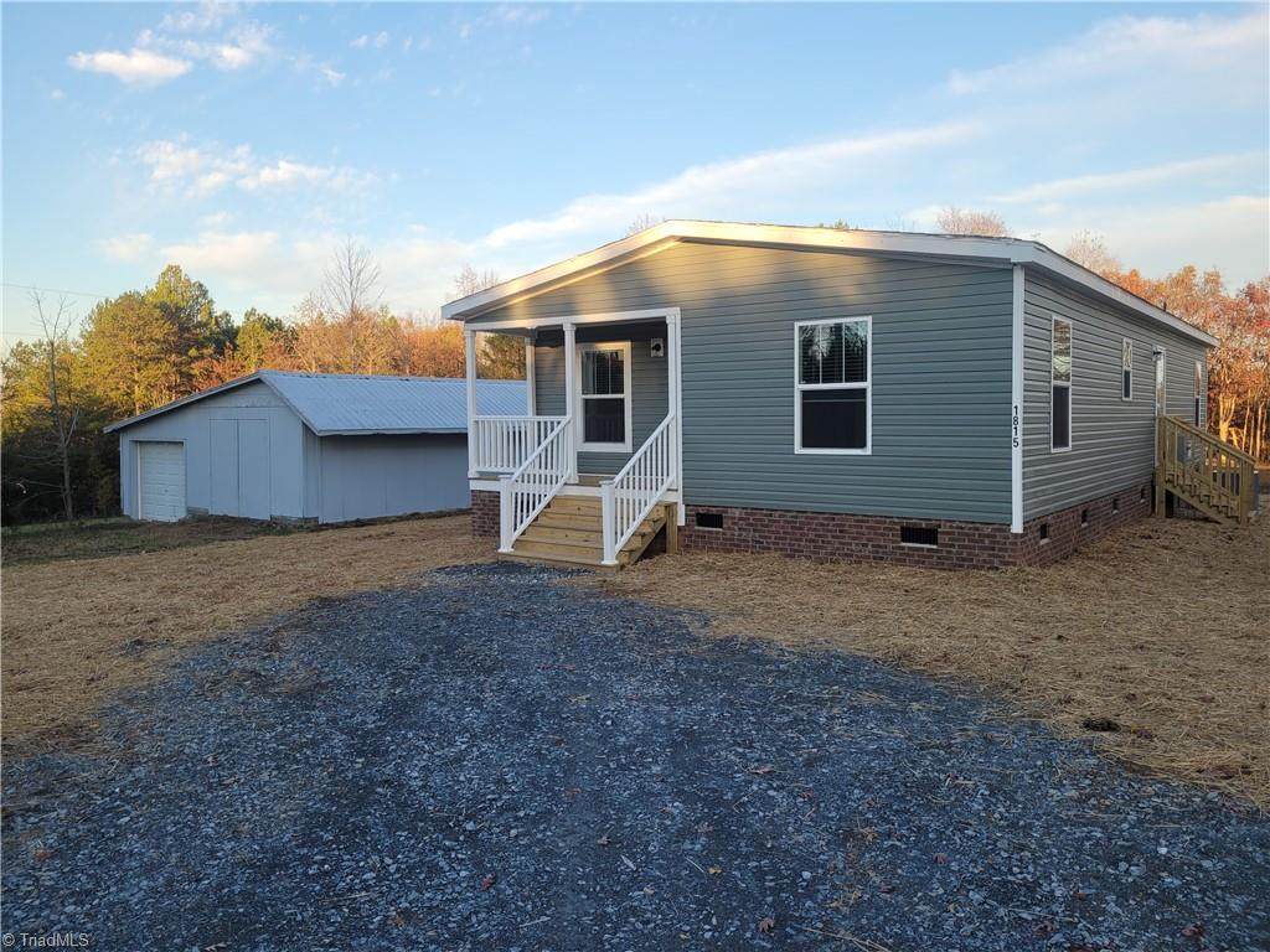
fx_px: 954
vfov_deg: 53.1
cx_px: 635
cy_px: 476
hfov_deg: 67.3
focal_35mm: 26
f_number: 1.8
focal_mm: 5.4
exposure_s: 1/536
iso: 40
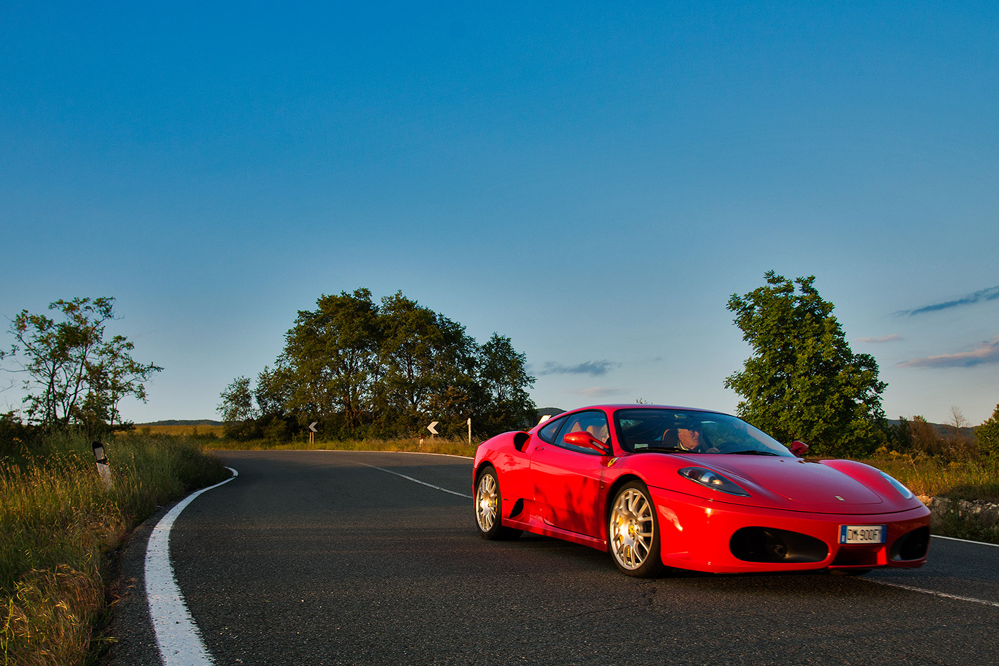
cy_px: 428
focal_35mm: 33
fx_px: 916
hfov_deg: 57.2
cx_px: 483
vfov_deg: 39.6
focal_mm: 24
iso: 500
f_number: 5.6
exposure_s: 1/640
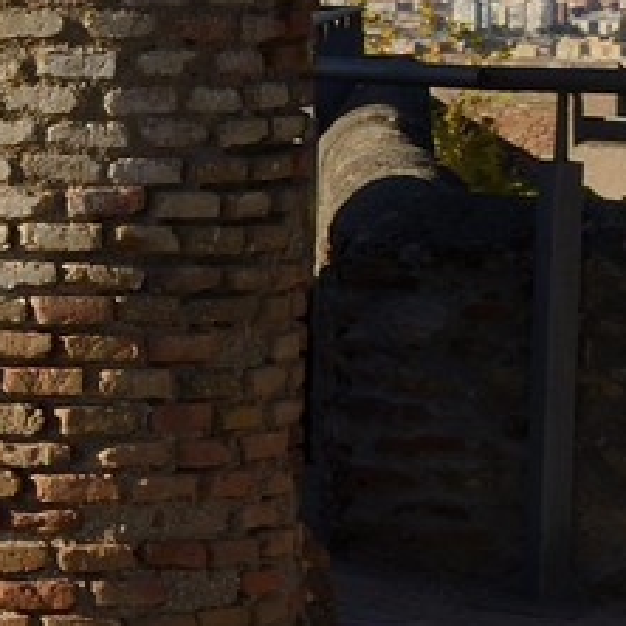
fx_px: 3008
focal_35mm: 147
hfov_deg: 8.5
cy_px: 66
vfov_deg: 11.8
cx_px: -1610
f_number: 11
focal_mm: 24
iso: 200
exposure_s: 1/250
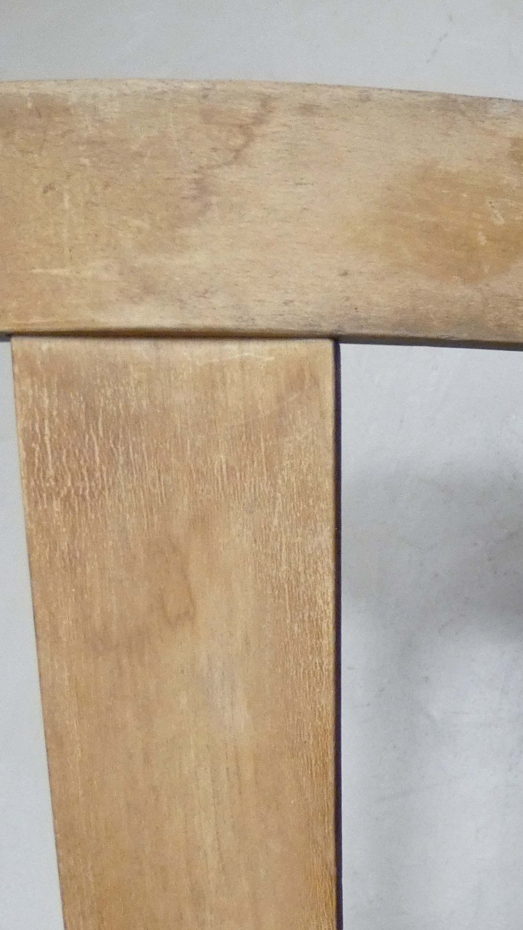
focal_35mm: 42
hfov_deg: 22.5
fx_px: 1036
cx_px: 815
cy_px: 665
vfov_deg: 47.1
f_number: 2.8
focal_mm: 3.6
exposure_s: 1/60
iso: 250
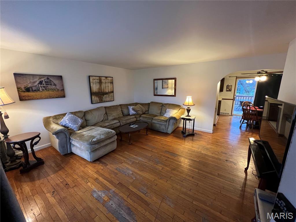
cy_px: 111
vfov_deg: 89.9
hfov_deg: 106.2
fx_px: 111
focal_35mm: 13
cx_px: 148
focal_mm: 1.57
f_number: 1.8
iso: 500
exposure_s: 1/60
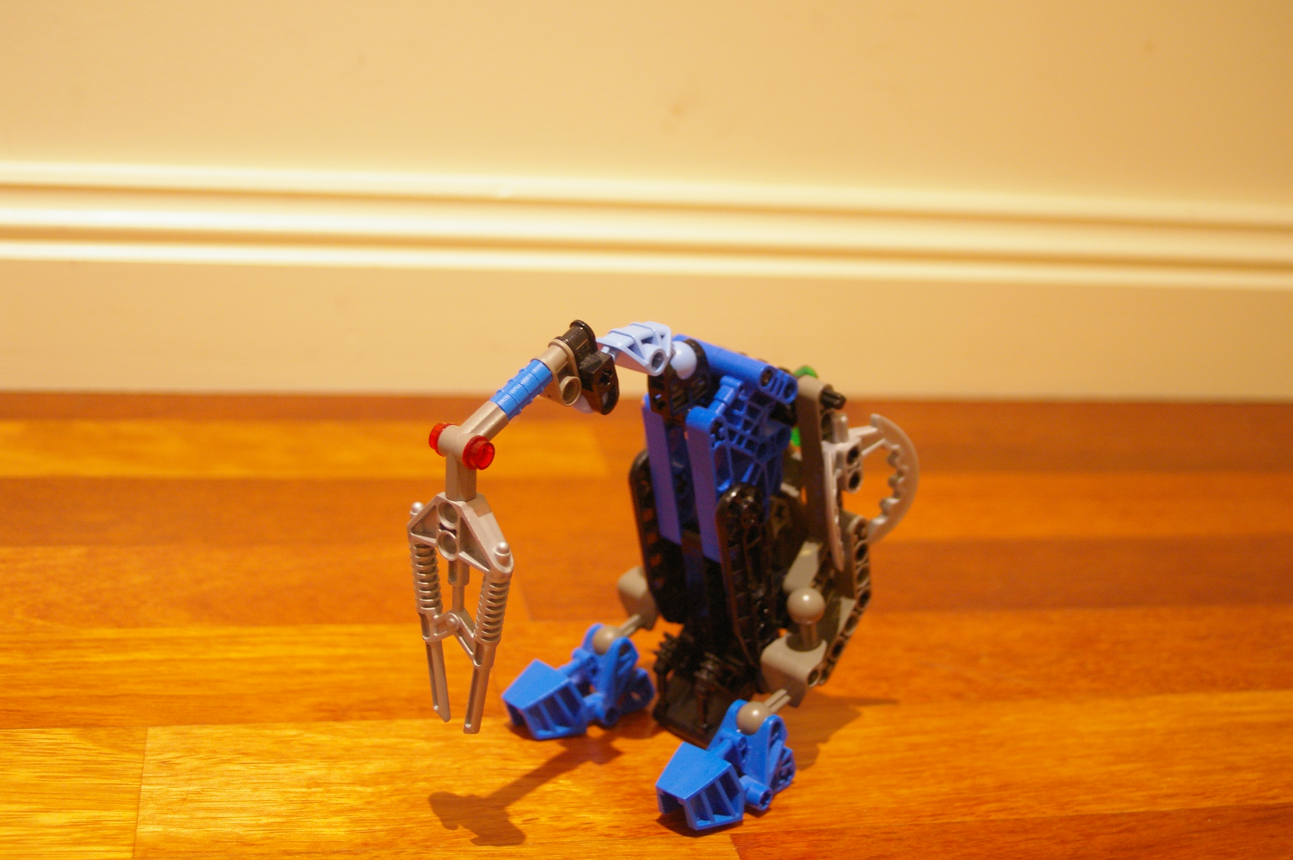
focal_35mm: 48
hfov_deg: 41.1
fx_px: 1722
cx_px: 646
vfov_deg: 28.0
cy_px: 430
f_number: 4.5
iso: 800
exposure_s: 1/4
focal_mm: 32
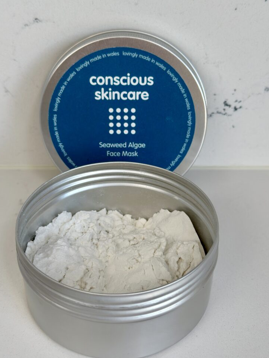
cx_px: 134
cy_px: 188
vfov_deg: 37.5
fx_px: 528
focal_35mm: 51
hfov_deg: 28.6
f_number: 1.78
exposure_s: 1/121
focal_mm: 6.86
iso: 100
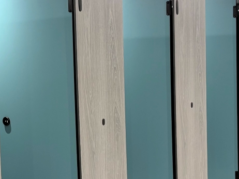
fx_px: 560
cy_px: 107
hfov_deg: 23.6
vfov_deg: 18.2
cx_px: 38
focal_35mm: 81
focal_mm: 5.96
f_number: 1.6
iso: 200
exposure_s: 1/50
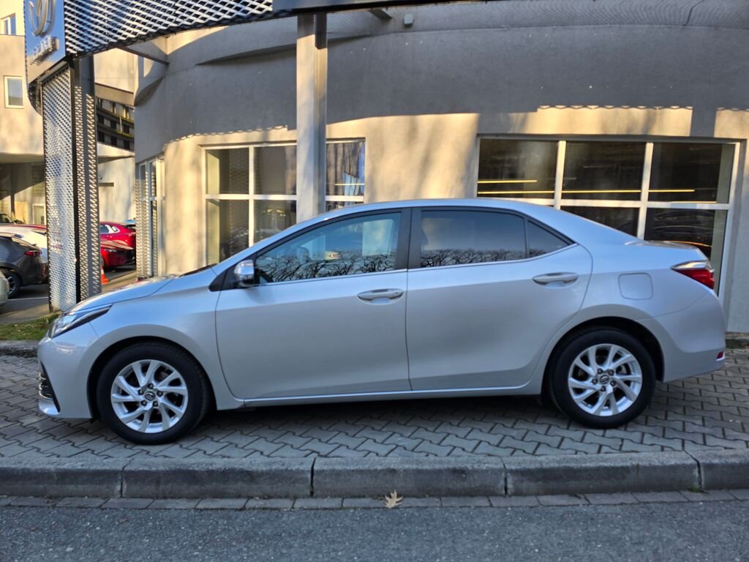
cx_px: 374
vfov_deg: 58.9
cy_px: 281
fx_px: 498
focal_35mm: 23
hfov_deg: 73.9
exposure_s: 1/138
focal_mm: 6.3
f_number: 1.7
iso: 12
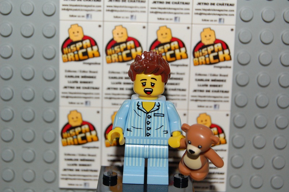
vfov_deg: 16.5
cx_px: 144
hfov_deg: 24.6
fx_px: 662
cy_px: 96
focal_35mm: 82
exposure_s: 1/60
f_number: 5.6
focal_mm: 55
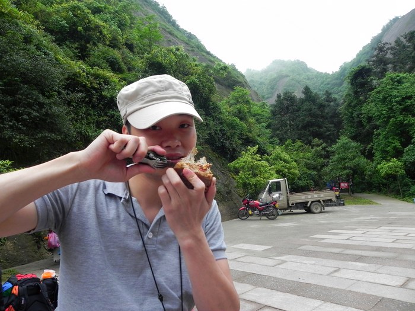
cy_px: 156
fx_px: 312
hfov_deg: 67.3
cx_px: 208
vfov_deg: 53.1
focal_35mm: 26
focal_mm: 4.6
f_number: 3.5
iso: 160
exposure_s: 1/96.4
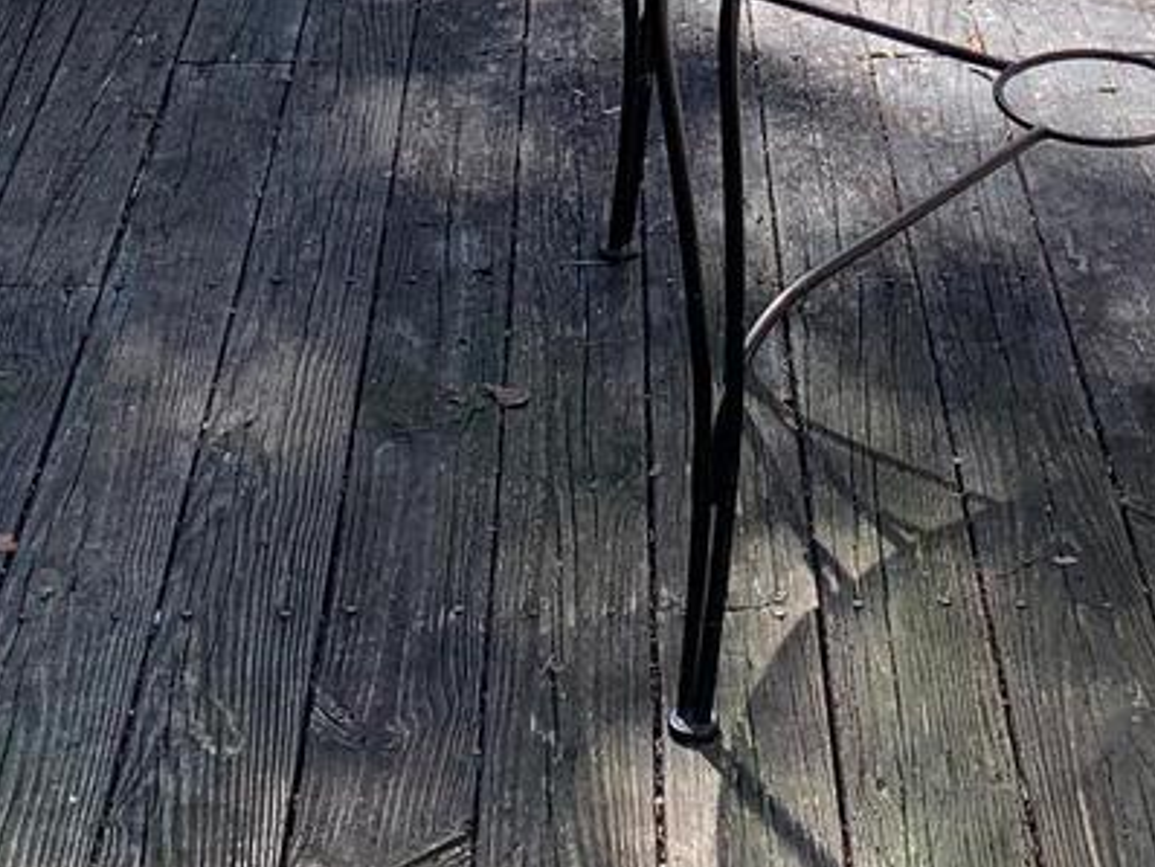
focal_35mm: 94
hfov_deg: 20.8
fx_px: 3138
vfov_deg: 14.6
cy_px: -464
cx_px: 760
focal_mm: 4.25
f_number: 1.8
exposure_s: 1/526
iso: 25
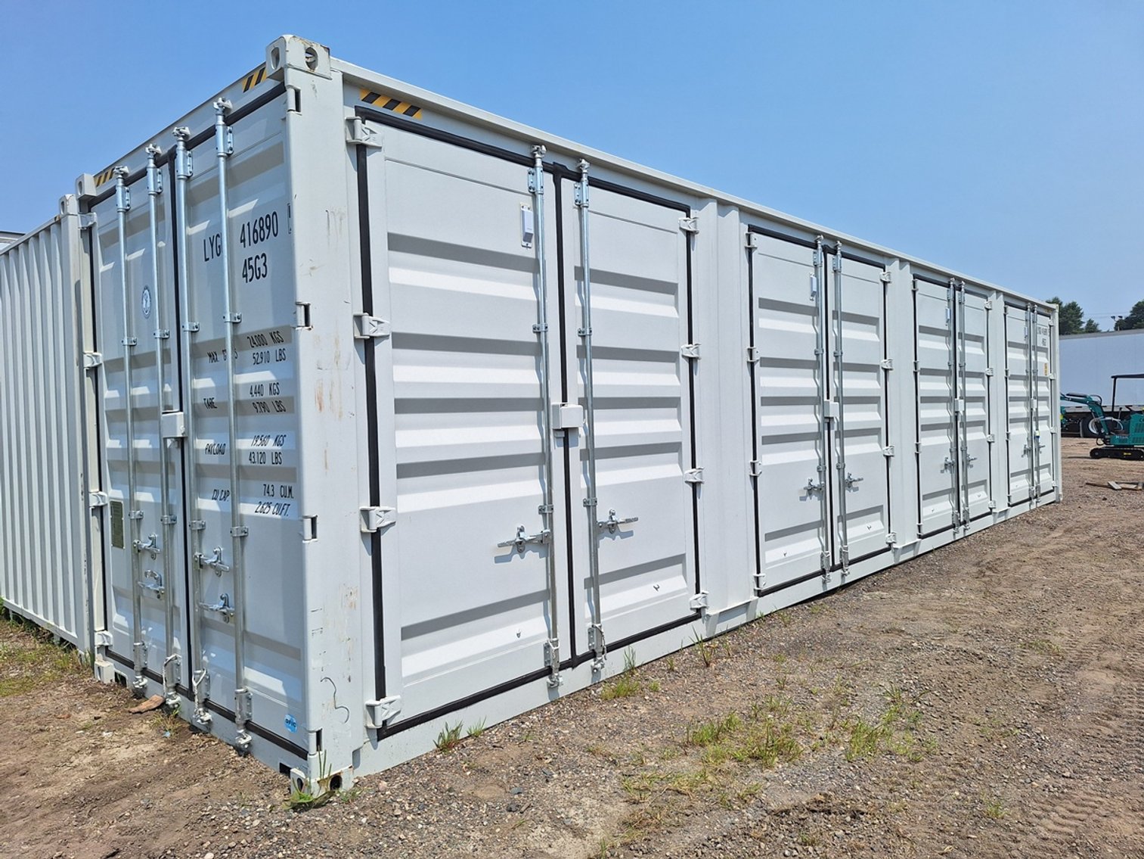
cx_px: 572
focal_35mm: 23
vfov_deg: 58.9
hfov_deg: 73.9
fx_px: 760
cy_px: 430
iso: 40
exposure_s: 1/3106
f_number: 1.8
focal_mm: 5.54
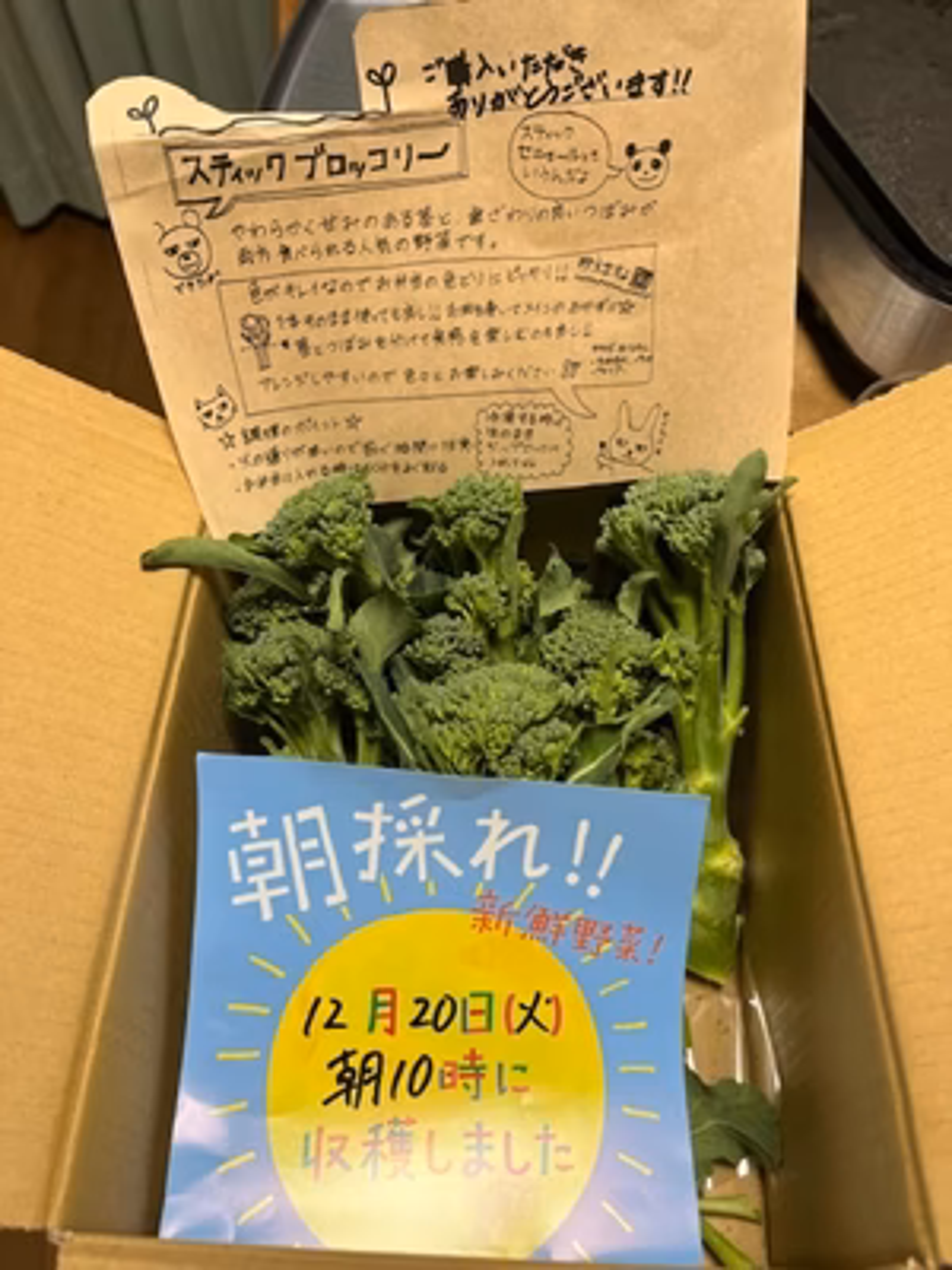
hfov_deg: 53.1
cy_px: 635
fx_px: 953
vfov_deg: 67.3
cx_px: 476
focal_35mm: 26
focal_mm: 5.1
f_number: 1.6
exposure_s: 1/105
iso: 64
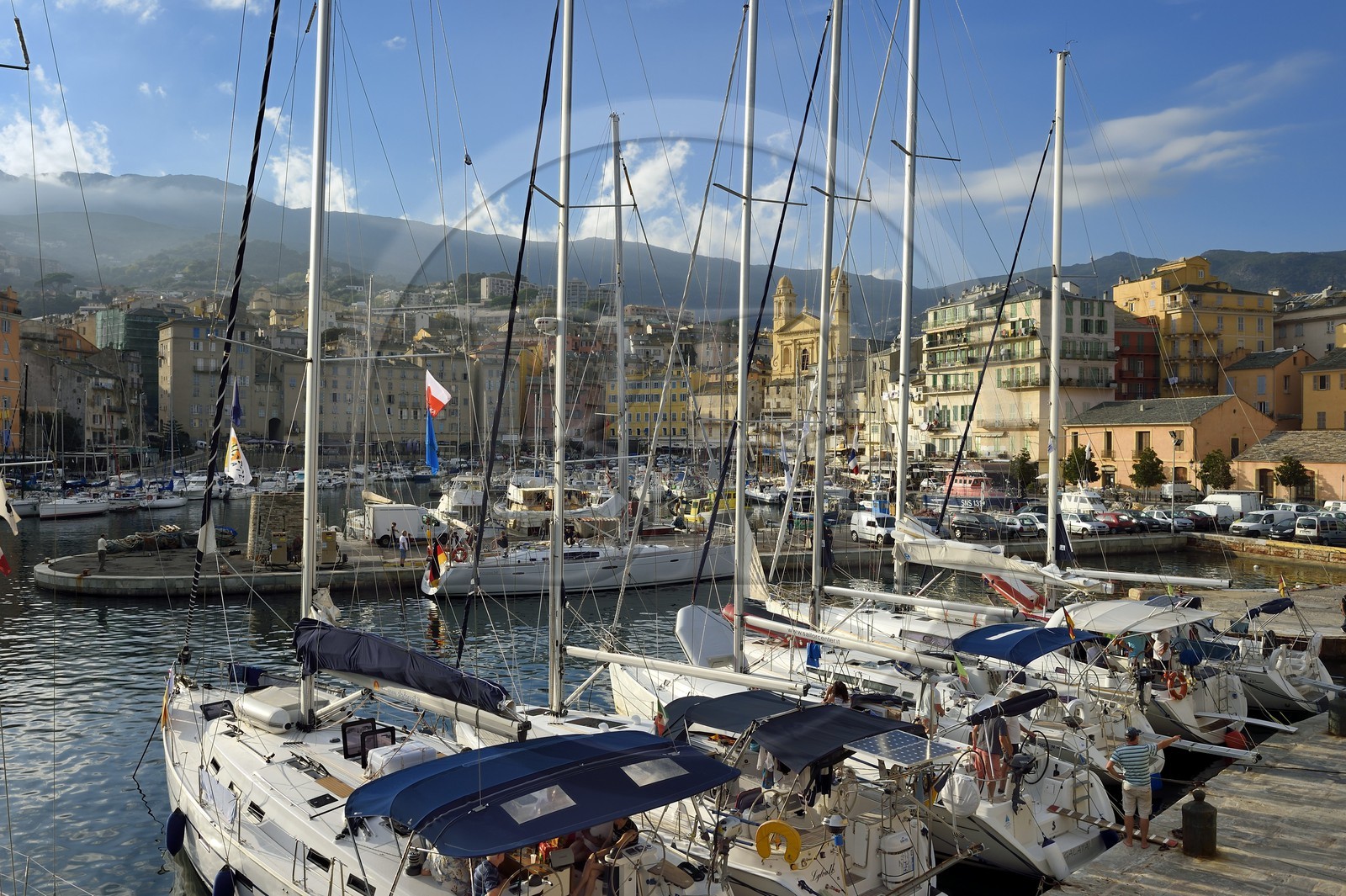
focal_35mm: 28
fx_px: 1046
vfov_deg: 46.4
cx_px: 673
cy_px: 448
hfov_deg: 65.5
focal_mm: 28
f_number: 13
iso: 200
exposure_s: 1/250
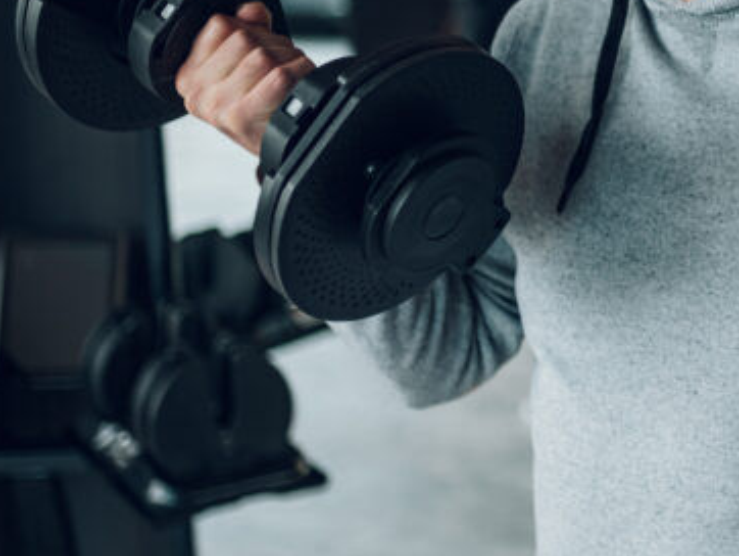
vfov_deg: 15.6
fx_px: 2029
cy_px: 191
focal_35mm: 95
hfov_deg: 19.0
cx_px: 984
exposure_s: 1/250
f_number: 1.4
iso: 160
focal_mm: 35
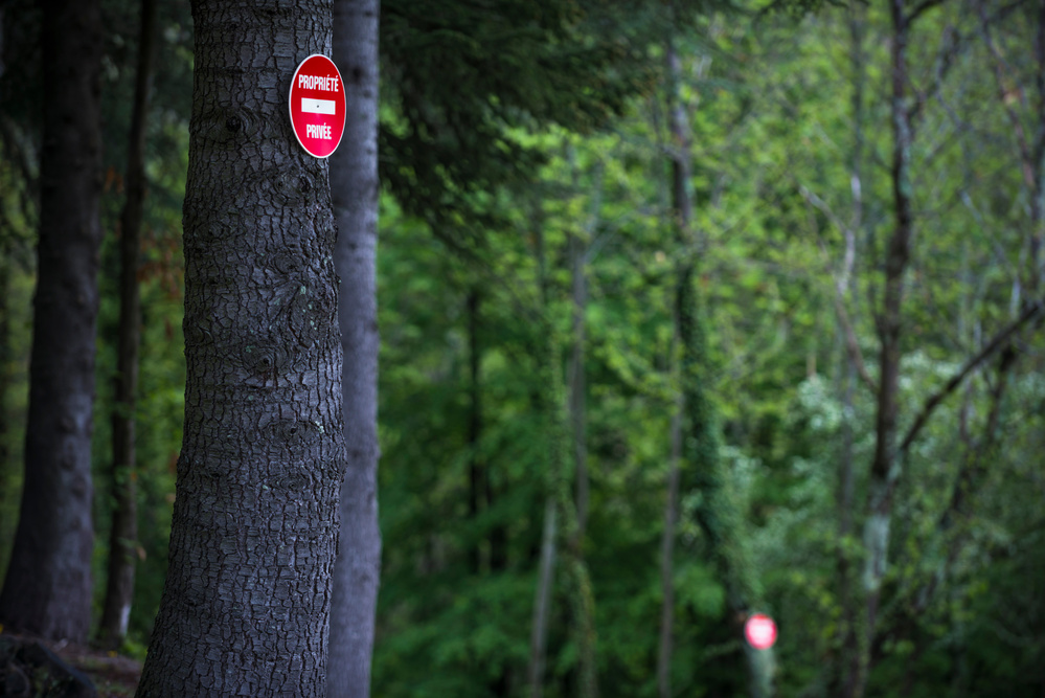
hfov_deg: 14.6
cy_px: 349
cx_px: 522
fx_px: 4065
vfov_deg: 9.8
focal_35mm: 140
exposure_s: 1/250
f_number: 2.8
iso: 100
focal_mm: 140
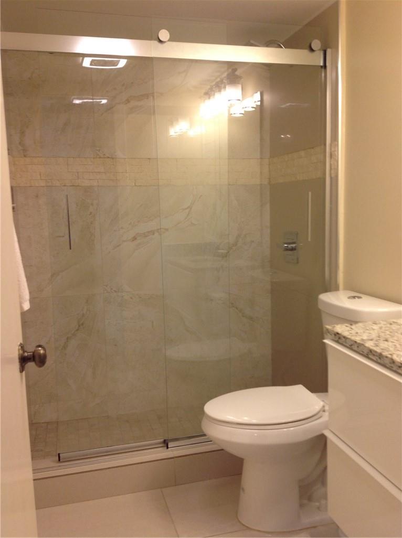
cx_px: 201
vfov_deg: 52.7
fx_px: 544
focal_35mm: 35
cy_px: 269
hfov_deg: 40.6
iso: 50
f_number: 2.4
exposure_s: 1/24
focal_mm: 4.28
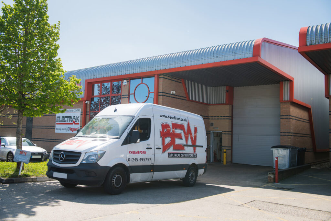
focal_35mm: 32
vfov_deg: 41.1
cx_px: 166
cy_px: 110
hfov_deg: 58.7
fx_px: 294
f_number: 5.6
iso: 64
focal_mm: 32
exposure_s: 1/250
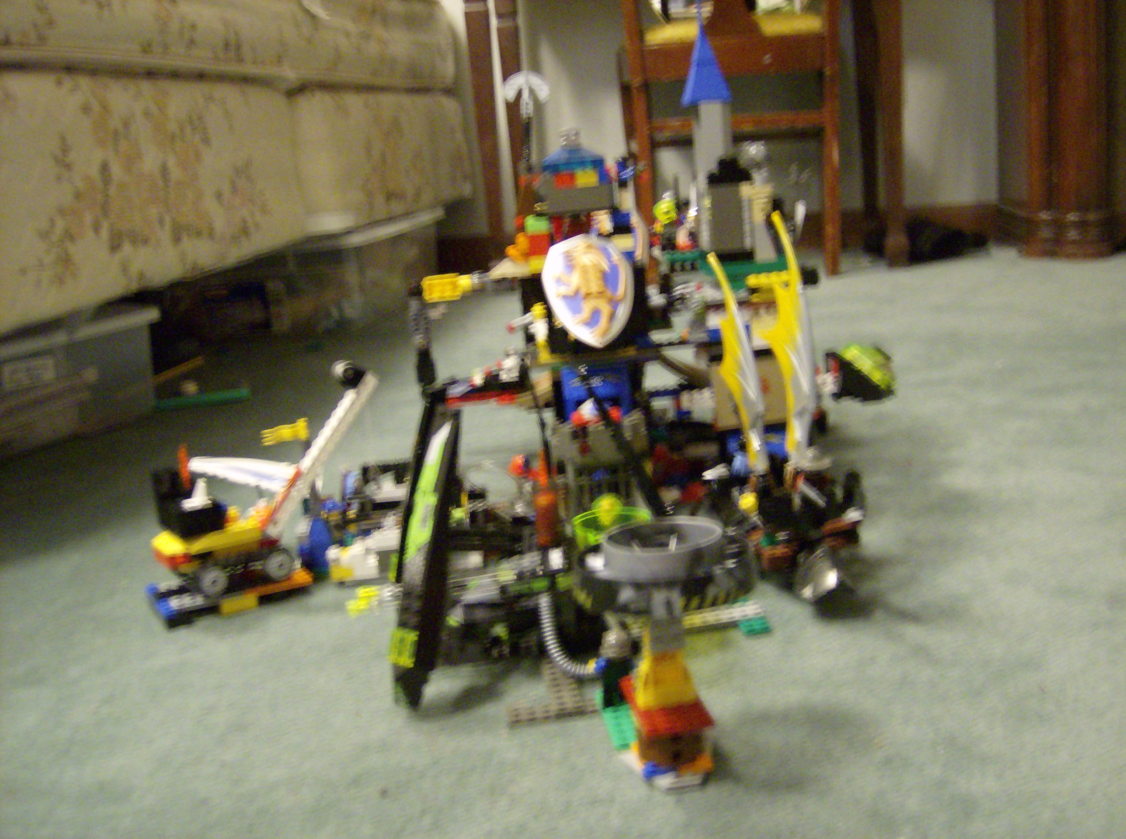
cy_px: 420
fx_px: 1168
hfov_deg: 51.5
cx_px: 563
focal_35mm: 36
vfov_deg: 39.5
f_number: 2.8
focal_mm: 6
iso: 400
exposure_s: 1/4.07
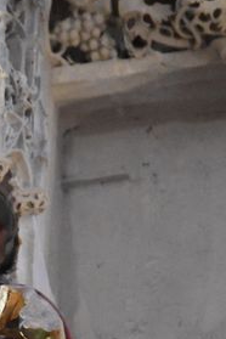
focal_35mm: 471
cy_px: 407
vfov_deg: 4.4
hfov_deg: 2.9
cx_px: -15
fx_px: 4437
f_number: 4.8
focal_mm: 125
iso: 12800
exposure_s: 1/80
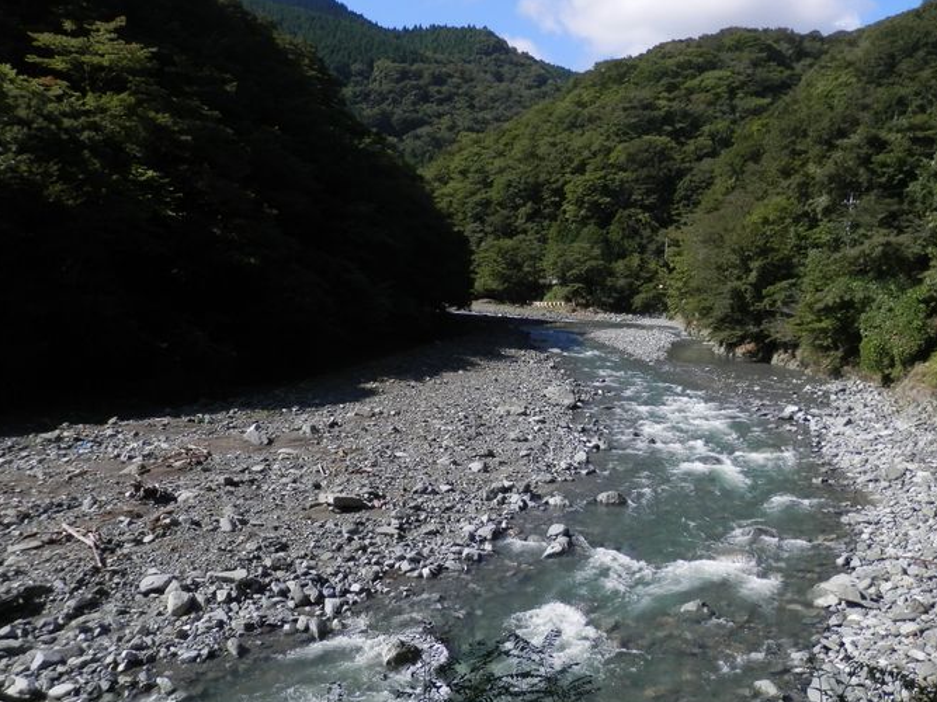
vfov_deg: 46.8
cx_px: 553
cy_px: 351
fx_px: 812
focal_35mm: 30
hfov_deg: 59.6
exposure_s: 1/1000
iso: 80
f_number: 3
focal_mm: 4.5
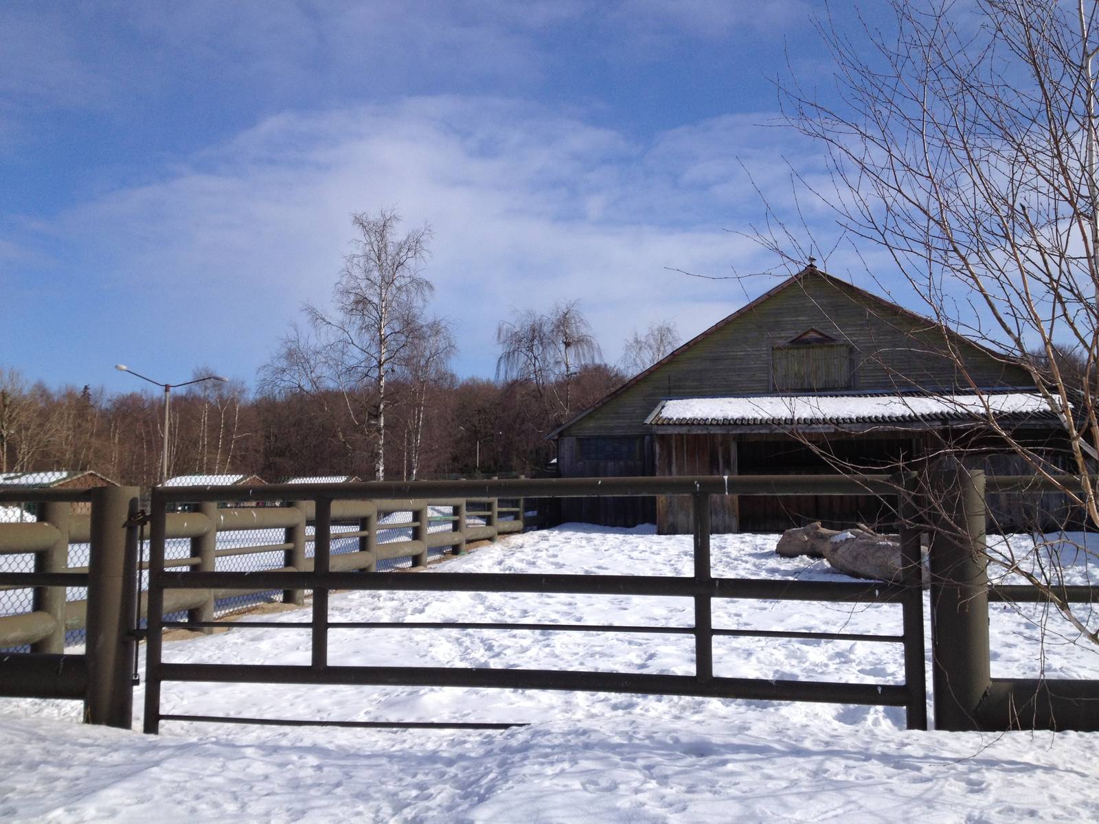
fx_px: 1111
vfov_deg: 40.7
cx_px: 550
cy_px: 412
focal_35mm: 35
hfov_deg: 52.6
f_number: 2.4
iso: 50
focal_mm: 4.28
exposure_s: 1/2907
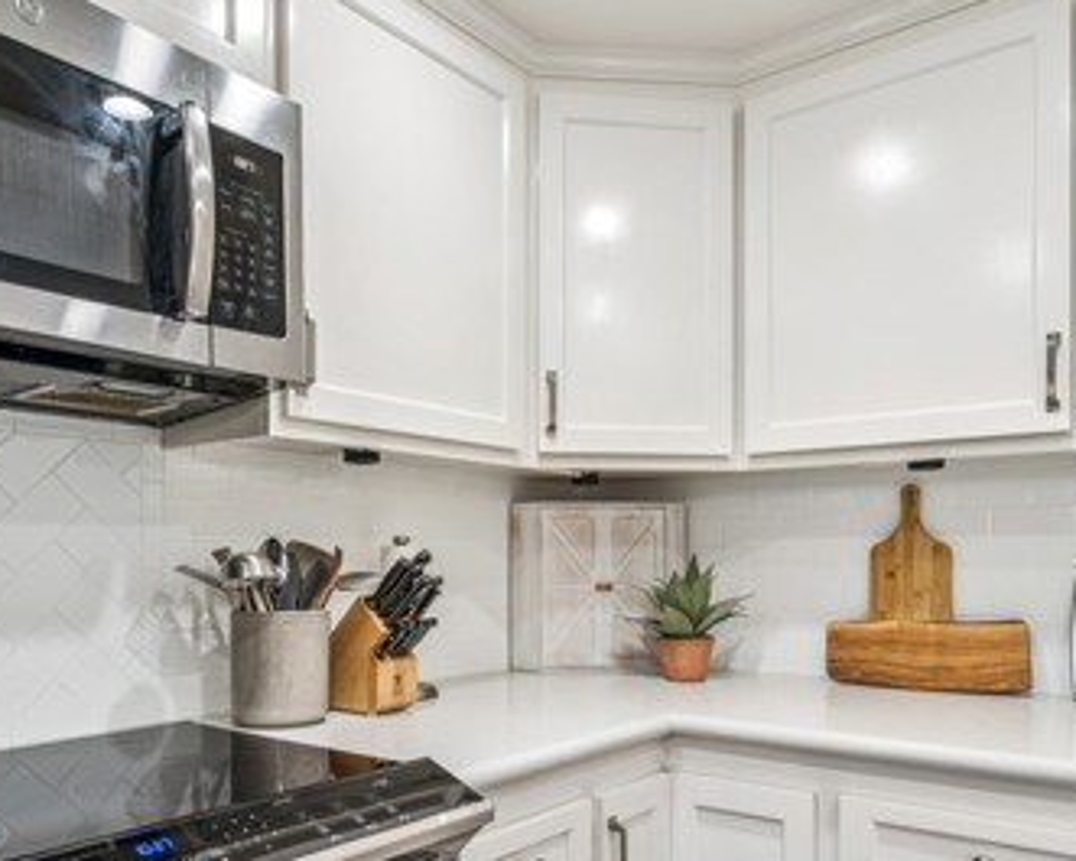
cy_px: 565
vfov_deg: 49.2
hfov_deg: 60.4
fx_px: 924
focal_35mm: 29
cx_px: 527
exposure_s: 1/2
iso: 100
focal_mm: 16
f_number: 13
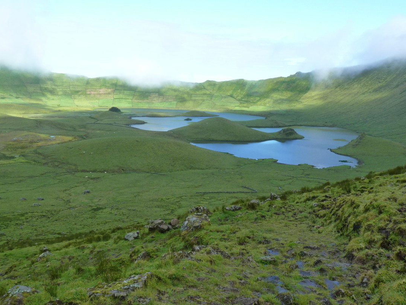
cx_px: 226
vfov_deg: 44.1
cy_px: 133
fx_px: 375
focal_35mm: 32
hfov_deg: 56.7
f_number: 4.5
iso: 125
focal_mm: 4.8
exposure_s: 1/200
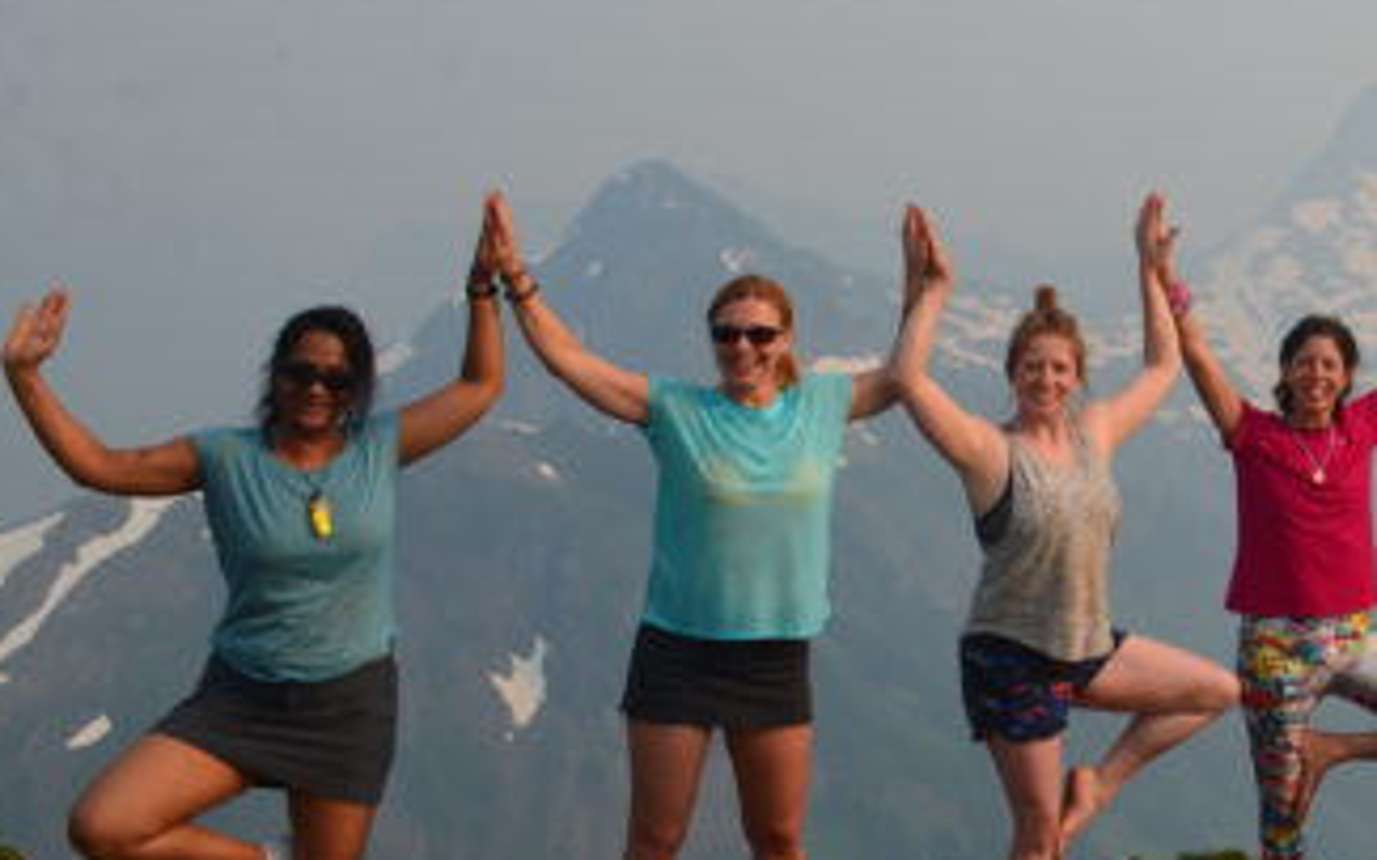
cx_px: 1462
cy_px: 167
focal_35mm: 65
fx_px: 2439
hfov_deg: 28.9
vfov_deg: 19.8
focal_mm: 18
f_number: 10
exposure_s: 1/320
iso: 200
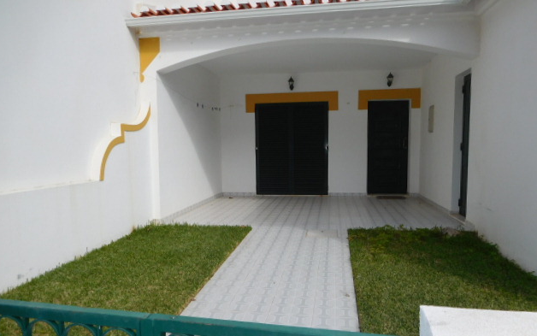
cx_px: 264
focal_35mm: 27
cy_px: 192
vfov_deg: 45.9
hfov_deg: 68.4
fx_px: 395
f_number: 3.4
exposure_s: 1/1250
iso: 125
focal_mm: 4.5
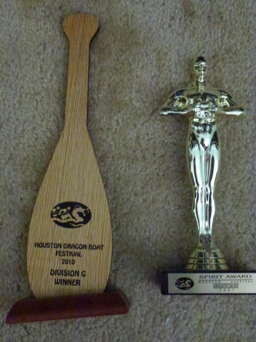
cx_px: 128
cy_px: 171
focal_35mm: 38
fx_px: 375
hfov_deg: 37.7
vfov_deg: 49.0
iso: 1600
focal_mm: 6.8
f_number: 3.8
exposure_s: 1/8
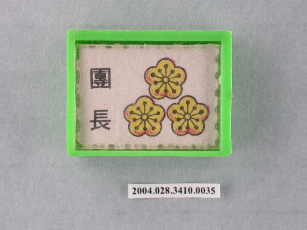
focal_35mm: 151
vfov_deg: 9.8
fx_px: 1339
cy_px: 115
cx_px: 153
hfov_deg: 13.1
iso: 200
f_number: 6.4
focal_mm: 31.1
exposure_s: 1/30
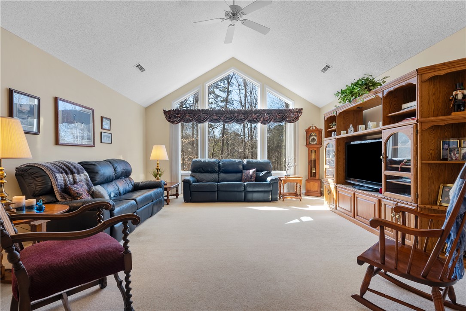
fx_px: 207
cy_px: 156
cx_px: 233
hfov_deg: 96.7
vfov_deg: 73.8
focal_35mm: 16
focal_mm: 16
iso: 250
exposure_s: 1/10
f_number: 8
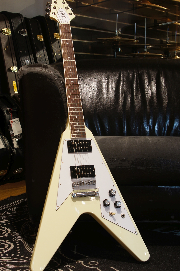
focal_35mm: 56
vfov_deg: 35.7
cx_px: 80
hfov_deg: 24.1
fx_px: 421
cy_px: 141
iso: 100
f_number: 7.1
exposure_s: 1/5
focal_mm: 30
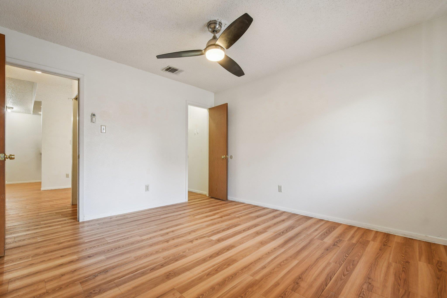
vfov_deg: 77.3
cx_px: 224
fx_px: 186
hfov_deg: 100.4
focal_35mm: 15
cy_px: 149
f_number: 8
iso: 400
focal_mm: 10
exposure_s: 1/20
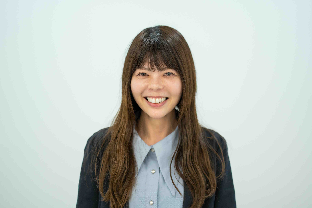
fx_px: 737
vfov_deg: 16.1
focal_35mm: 85
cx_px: 156
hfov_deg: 23.9
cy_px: 104
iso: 500
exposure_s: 1/200
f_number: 2.5
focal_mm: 85
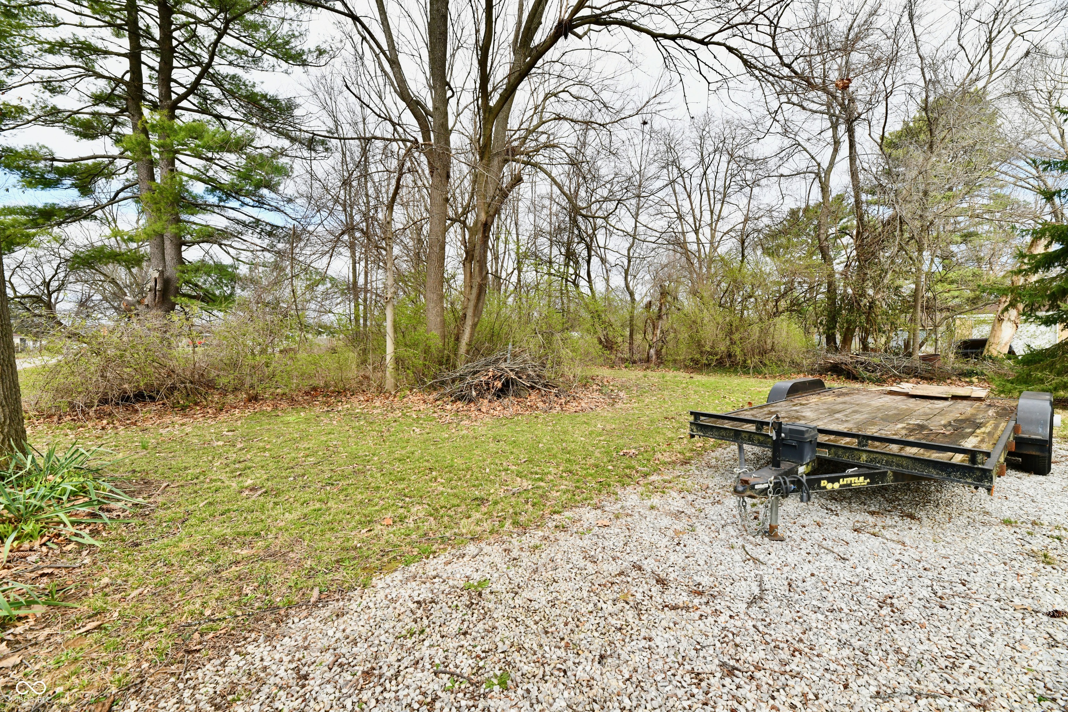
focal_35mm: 14
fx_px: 415
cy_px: 356
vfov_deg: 81.2
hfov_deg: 104.3
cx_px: 534
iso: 640
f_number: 10
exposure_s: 1/400
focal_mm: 14
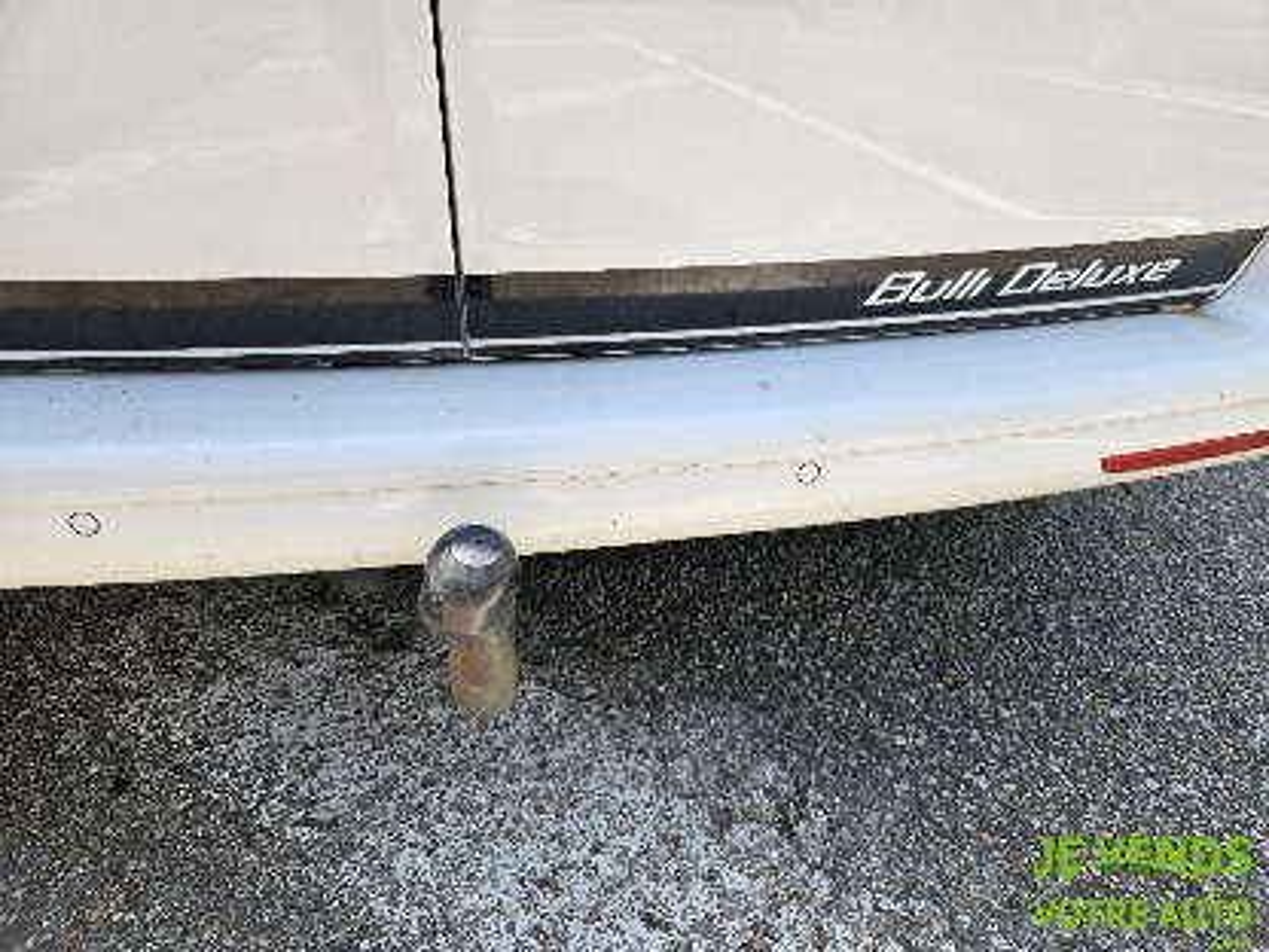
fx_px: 843
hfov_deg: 73.9
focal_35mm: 23
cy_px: 476
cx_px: 634
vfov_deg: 58.9
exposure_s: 1/1044
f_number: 1.8
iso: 50
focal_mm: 5.4
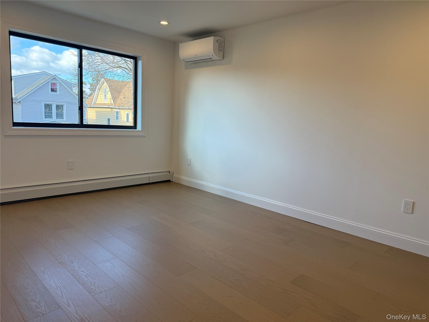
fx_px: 297
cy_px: 161
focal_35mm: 24
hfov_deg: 71.6
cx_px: 214
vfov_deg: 56.8
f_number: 1.78
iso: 100
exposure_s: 1/243
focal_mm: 6.76
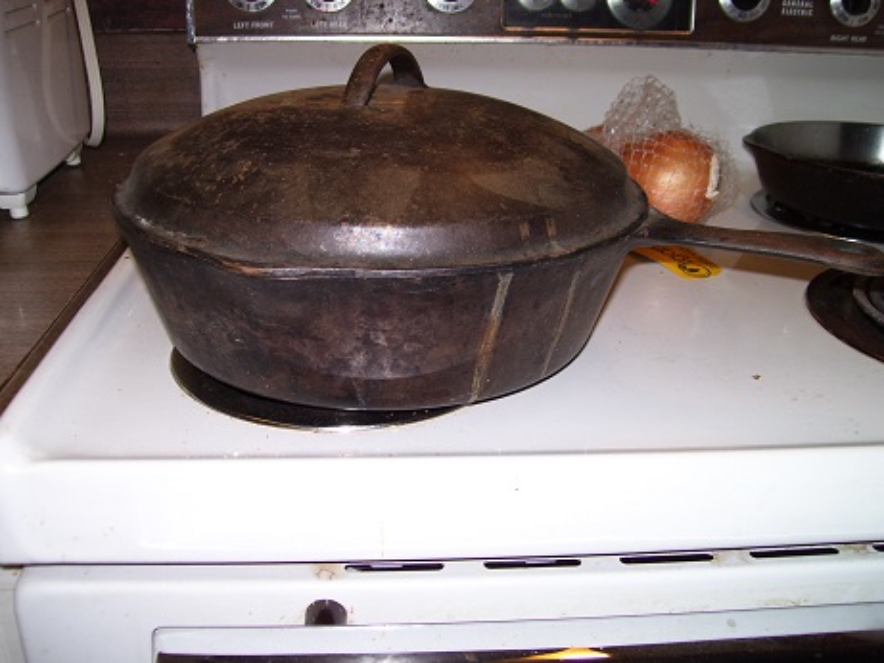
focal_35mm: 36
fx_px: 920
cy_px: 332
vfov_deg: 39.7
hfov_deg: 51.3
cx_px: 442
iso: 80
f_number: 2.7
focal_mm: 6
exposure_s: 1/60
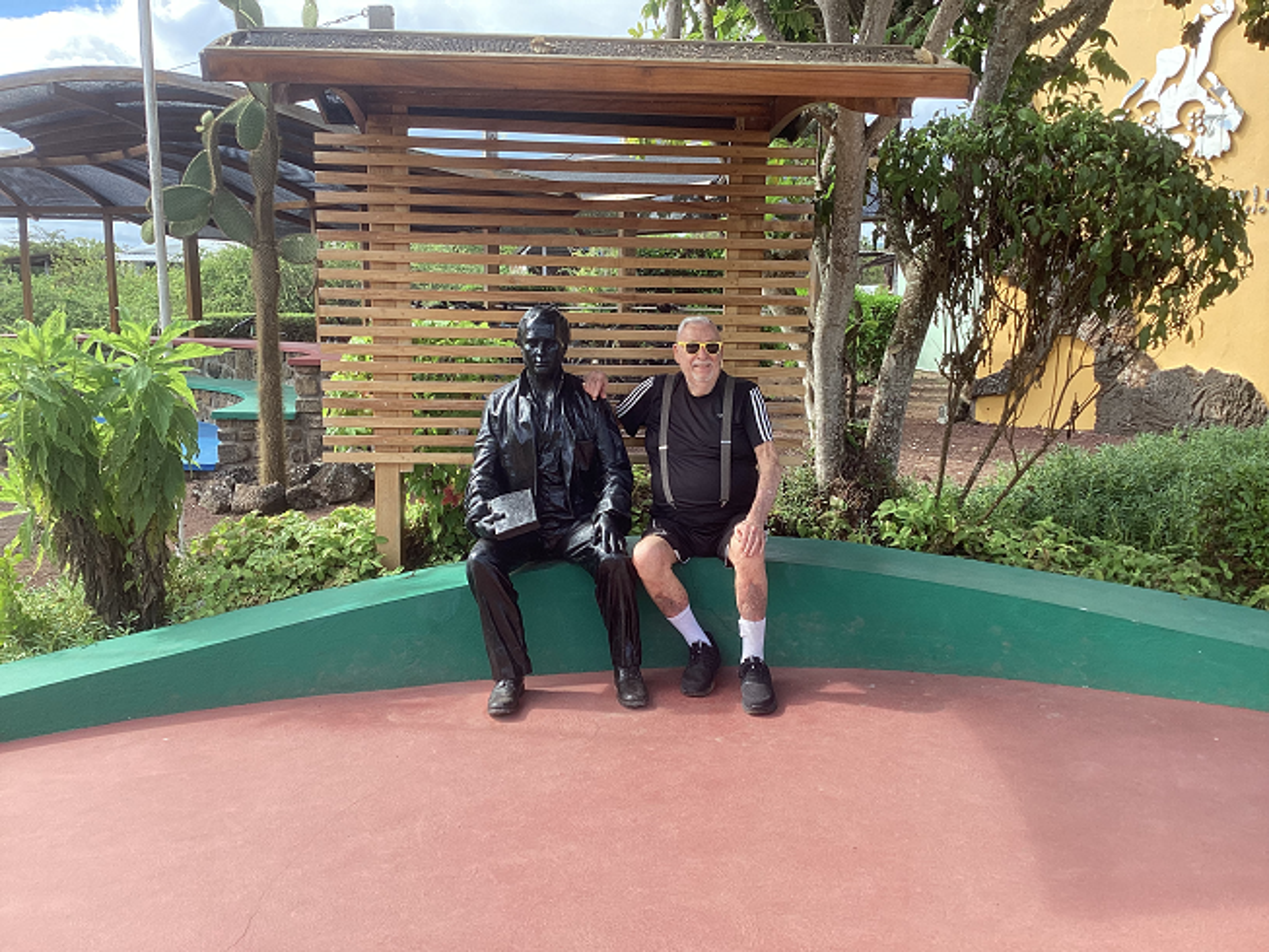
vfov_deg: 45.5
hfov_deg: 58.3
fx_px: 1137
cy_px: 476
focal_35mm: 31
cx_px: 634
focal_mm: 3.3
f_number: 2.4
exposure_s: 1/297
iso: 25
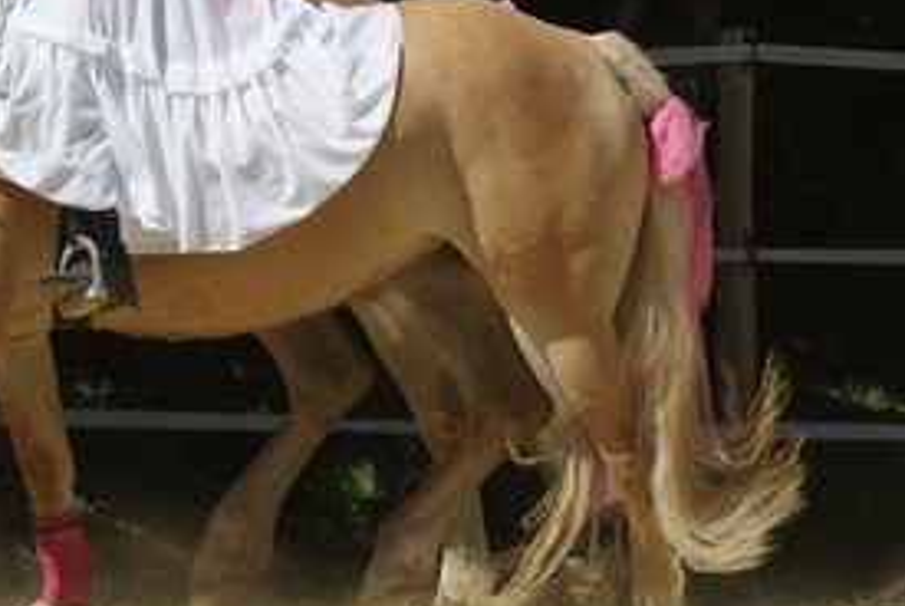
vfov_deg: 2.3
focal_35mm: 589
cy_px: 161
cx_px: -122
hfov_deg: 3.5
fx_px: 14834
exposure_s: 1/500
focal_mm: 135
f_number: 6.3
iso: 100
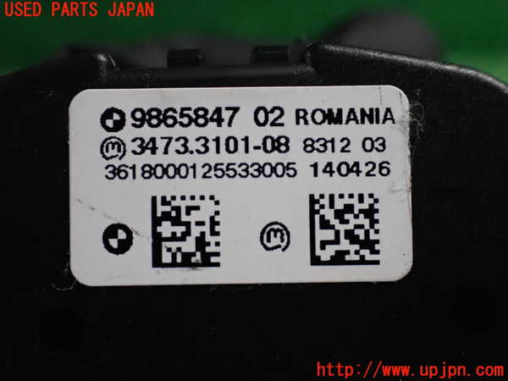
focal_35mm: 47
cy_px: 190
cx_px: 254
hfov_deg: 40.4
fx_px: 690
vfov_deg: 30.9
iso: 2000
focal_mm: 8.4
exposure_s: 1/100
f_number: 3.1
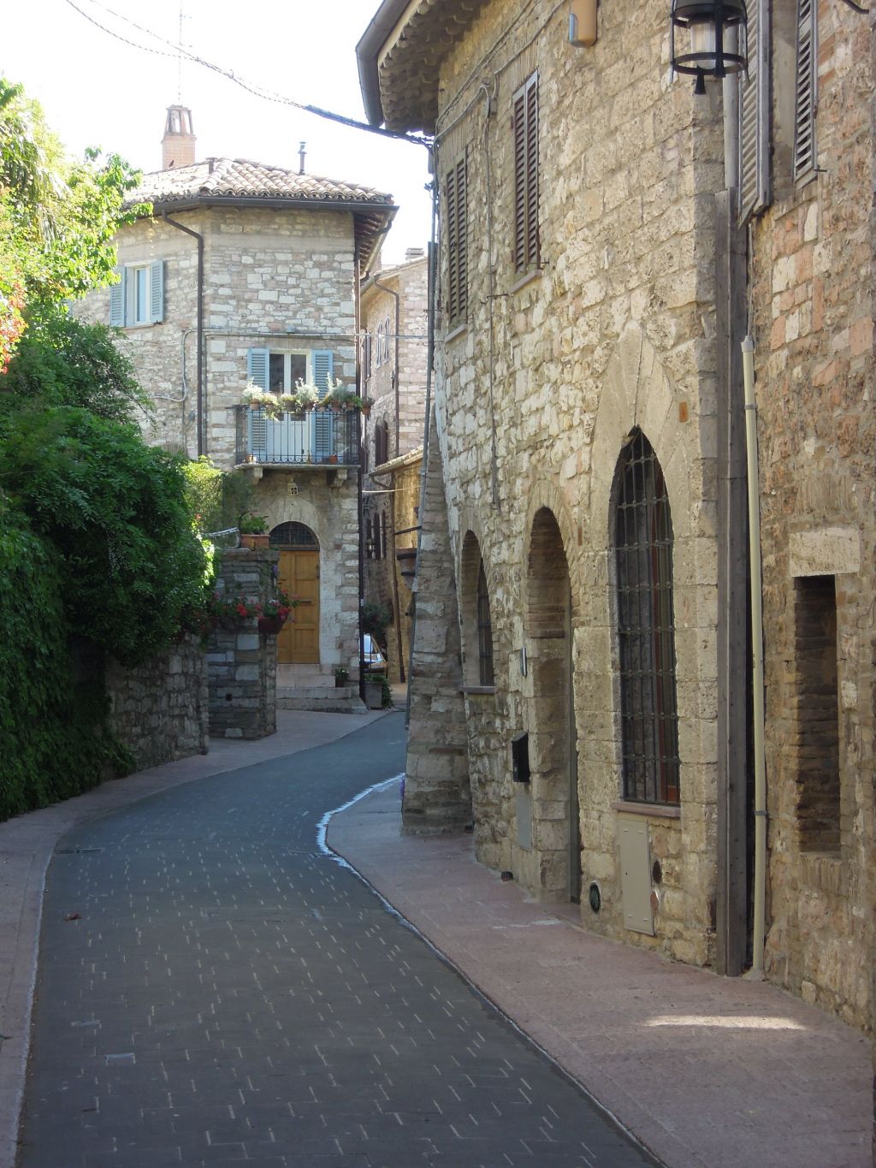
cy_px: 584
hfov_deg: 17.4
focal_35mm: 85
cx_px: 438
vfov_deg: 23.0
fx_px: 2868
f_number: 5
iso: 160
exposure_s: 1/125
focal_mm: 15.2
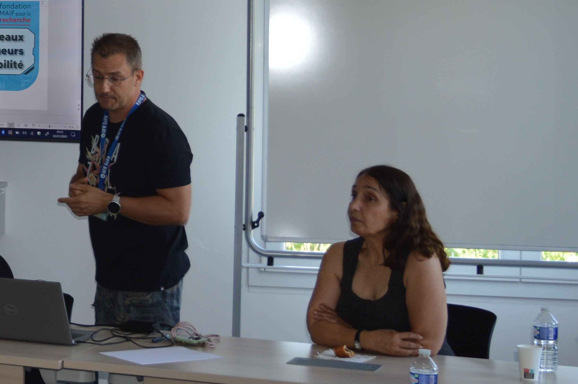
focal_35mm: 103
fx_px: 1658
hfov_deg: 18.4
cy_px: 50
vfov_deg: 13.1
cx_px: -169
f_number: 4
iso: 220
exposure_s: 1/125
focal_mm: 25
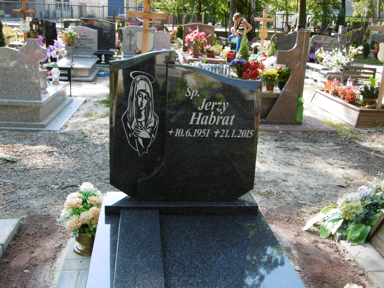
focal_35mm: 43
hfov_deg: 43.9
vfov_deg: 33.6
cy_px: 144
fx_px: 477
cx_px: 192
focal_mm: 7.7
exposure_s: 1/125
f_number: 3.8
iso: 100
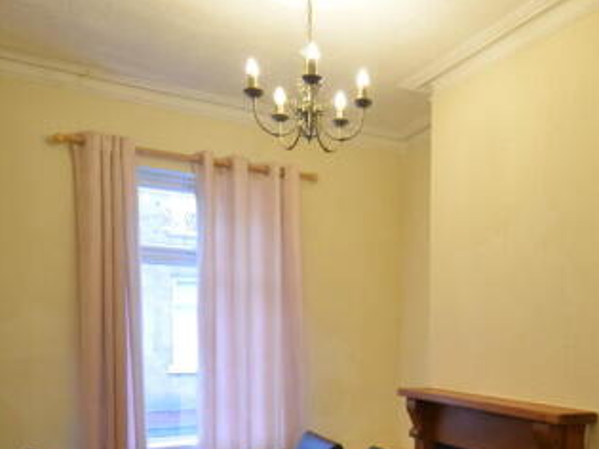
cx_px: 408
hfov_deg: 50.3
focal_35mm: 36
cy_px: 383
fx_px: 623
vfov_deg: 37.6
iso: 900
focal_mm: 12
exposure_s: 1/60
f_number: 4.5
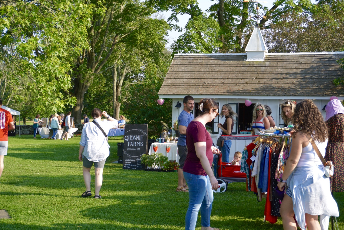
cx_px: 172
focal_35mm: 52
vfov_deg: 25.8
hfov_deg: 37.8
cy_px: 115
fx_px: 502
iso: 100
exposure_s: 1/200
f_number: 5.6
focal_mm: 35
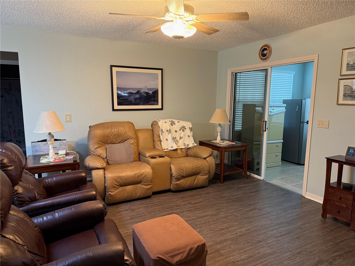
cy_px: 133
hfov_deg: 71.6
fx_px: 246
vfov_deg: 56.8
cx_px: 178
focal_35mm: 24
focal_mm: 6.76
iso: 400
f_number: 1.78
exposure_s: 1/60
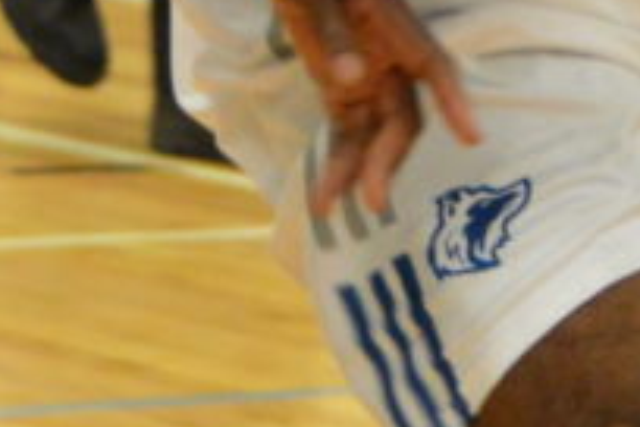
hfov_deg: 2.4
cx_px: 621
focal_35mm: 863
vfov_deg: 1.6
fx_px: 15341
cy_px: -452
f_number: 4.5
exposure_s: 1/250
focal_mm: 98
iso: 3200
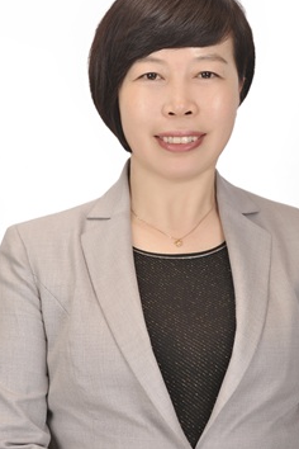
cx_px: 167
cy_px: 185
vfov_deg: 20.0
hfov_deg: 13.4
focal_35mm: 102
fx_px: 1271
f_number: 5.6
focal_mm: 85
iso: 200
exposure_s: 1/100
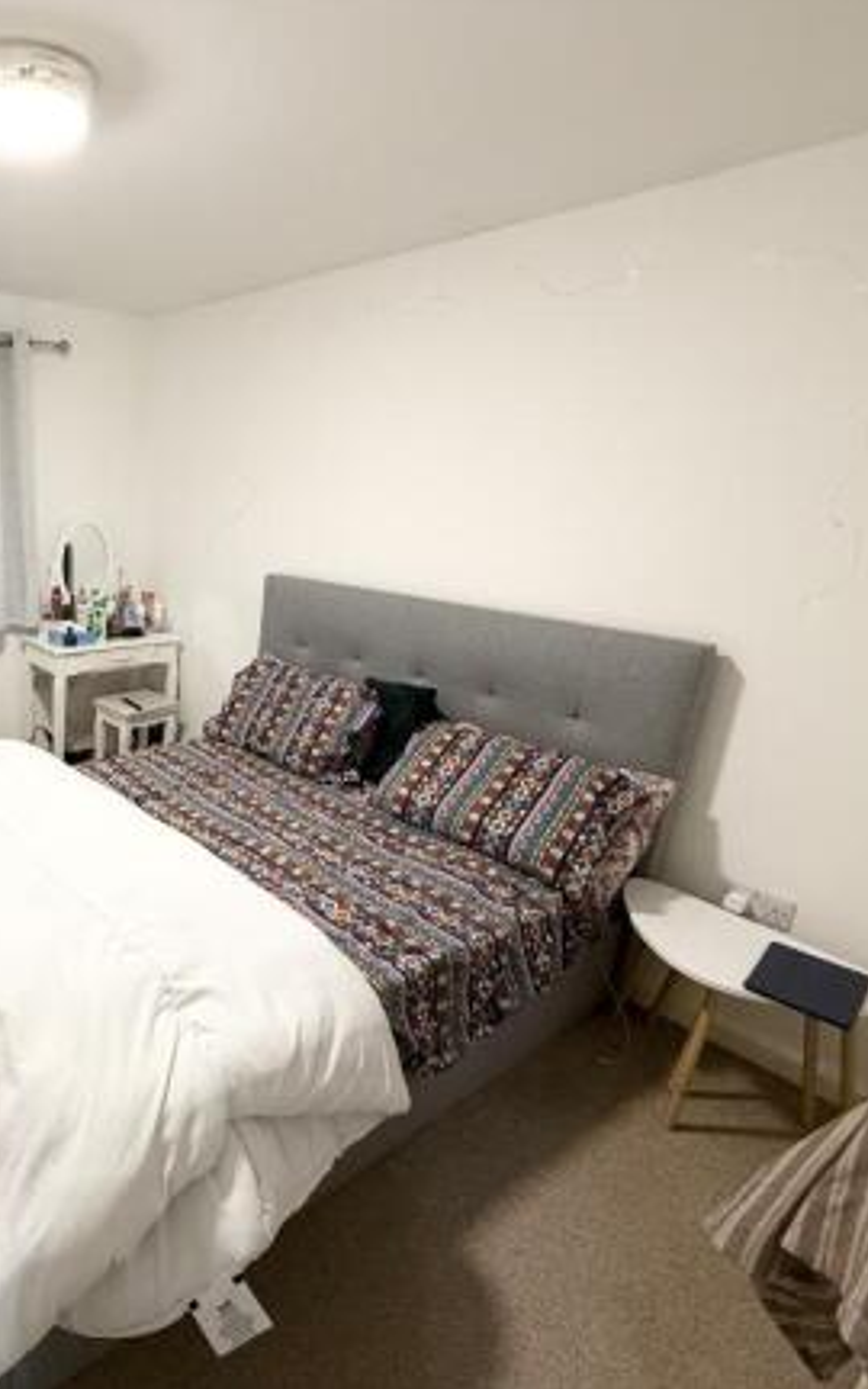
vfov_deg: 85.1
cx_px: 88
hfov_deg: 52.5
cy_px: 690
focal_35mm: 20
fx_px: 757
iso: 250
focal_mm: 2.22
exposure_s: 1/50
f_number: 2.2
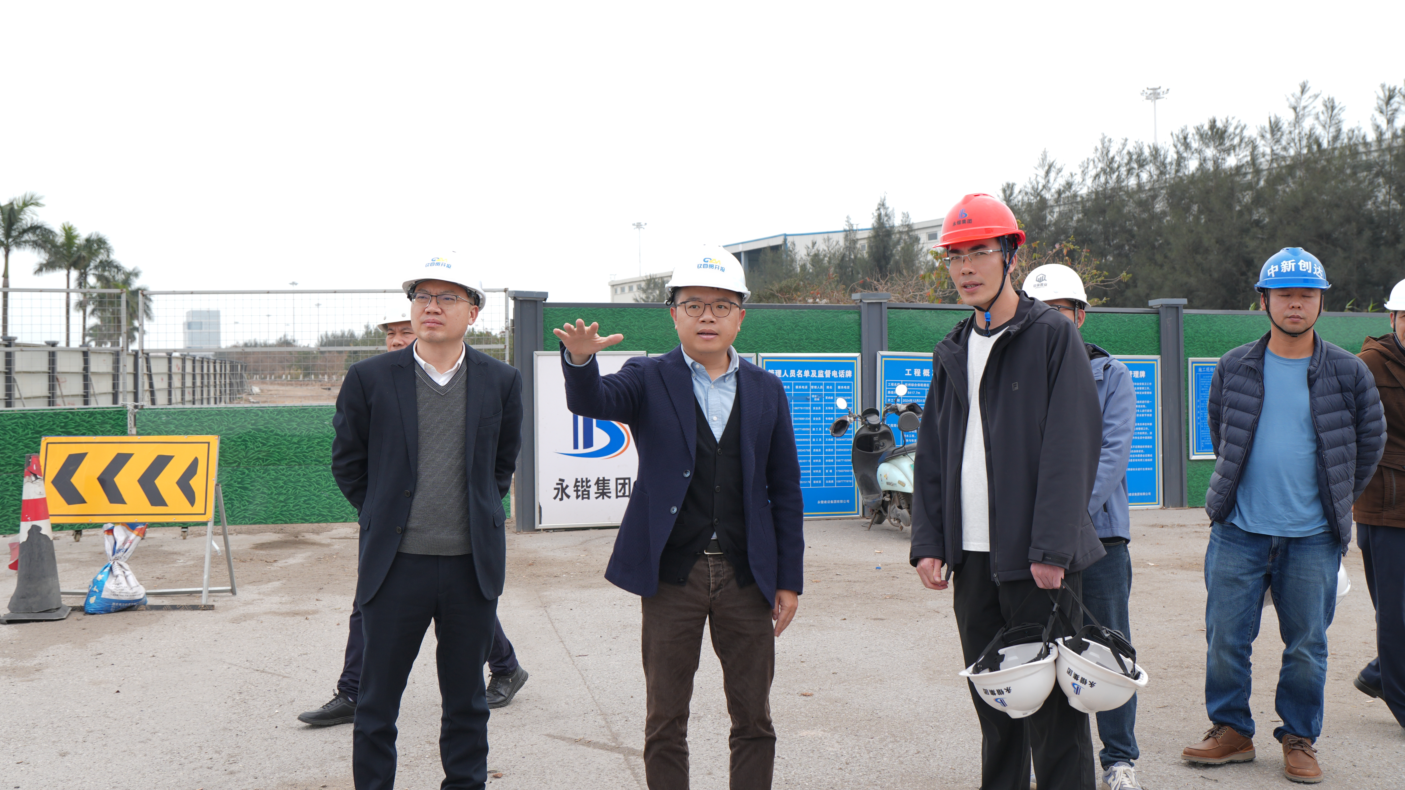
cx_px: 706
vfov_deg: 31.2
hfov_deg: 52.8
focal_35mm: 38
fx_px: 1416
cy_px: 355
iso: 80
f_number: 4
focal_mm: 24
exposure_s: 1/400
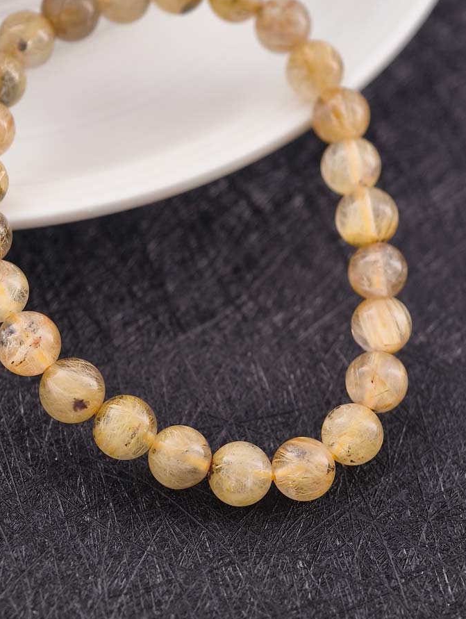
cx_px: 200
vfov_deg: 17.9
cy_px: 288
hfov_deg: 13.5
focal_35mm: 110
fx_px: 1969
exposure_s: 1/160
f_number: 2.67
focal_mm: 22.48
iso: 125
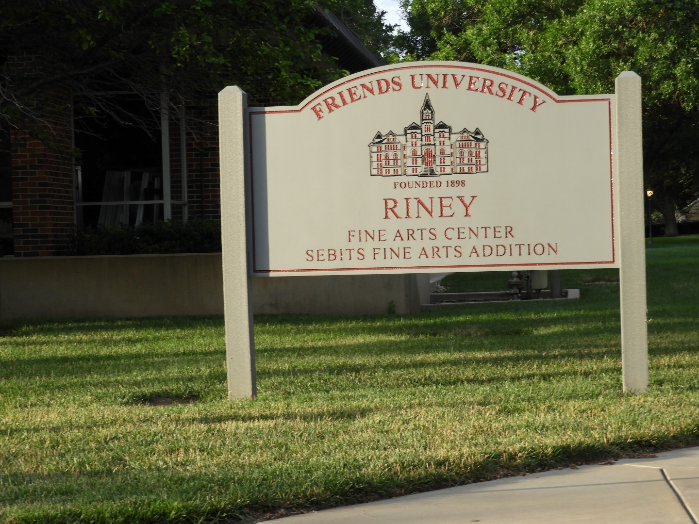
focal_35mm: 105
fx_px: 2120
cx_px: 350
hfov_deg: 18.7
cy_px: 262
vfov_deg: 14.1
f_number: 4.8
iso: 100
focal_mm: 18.8
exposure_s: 1/125
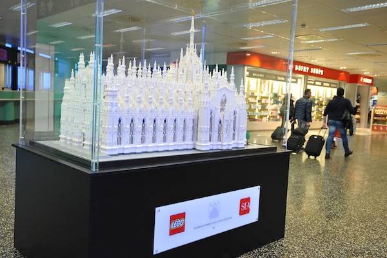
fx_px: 344
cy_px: 129
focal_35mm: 32
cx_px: 194
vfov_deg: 41.0
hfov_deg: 58.8
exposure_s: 1/80
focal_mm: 32
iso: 3200
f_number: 5.6
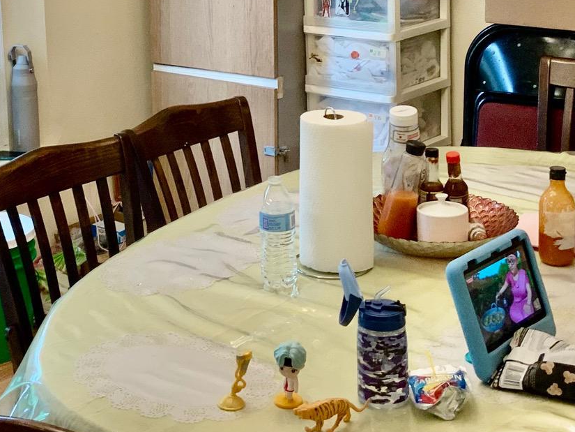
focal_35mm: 72
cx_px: 201
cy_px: 13
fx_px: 1196
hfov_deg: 26.9
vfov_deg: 19.9
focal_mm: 3
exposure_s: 1/60
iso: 64
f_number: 1.8
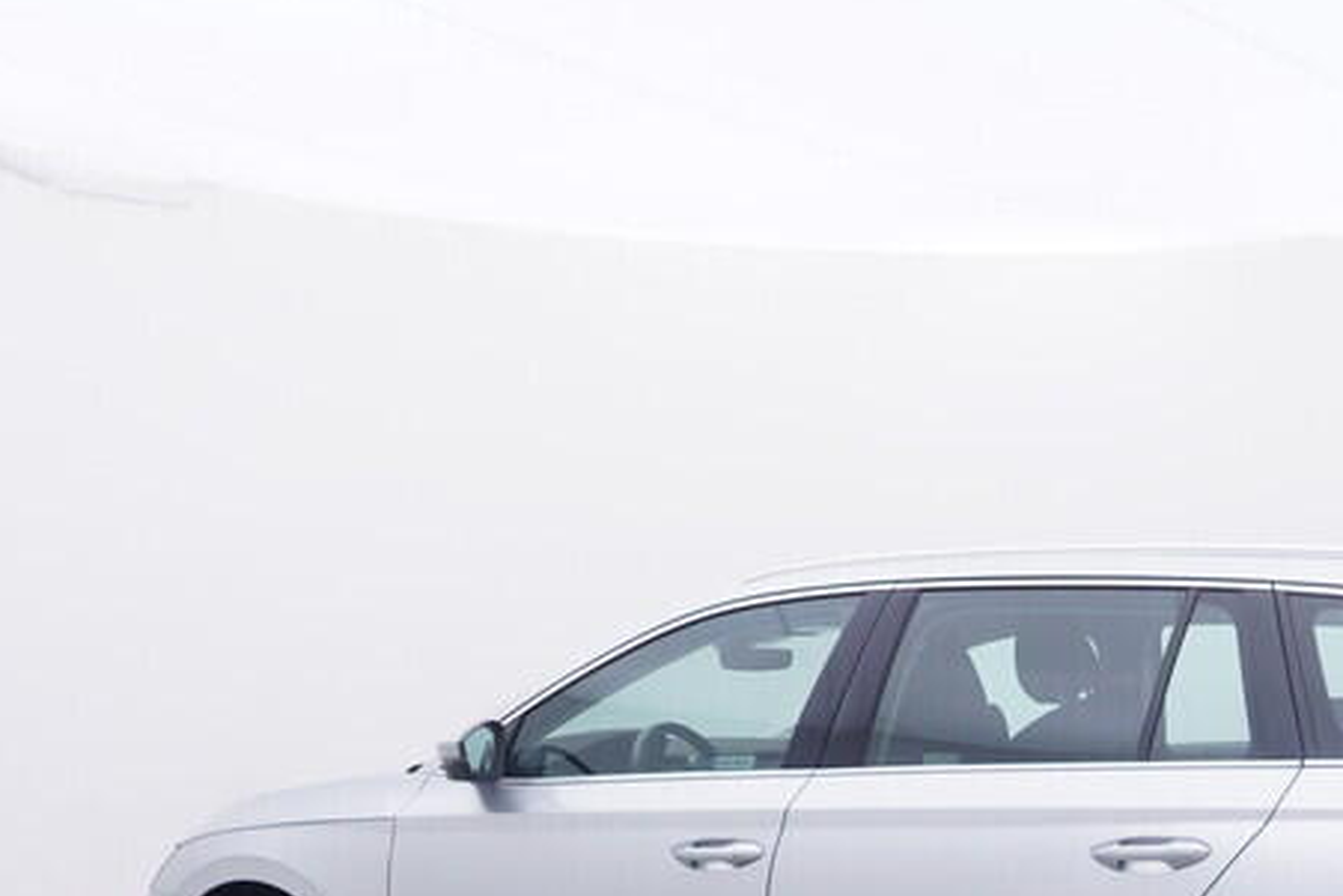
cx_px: 923
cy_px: 902
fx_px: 1908
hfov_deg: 38.2
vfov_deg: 25.1
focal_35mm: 51
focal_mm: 15
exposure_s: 1/80
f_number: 5
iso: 200
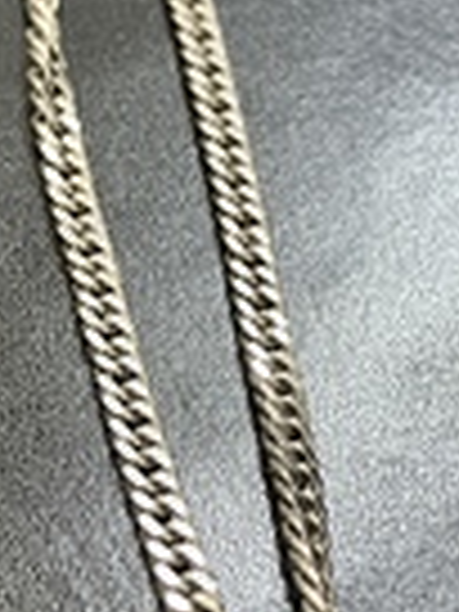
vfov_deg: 22.2
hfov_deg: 16.7
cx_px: 148
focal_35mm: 88
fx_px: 1556
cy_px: 344
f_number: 1.8
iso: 50
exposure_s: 1/50
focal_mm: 3.99
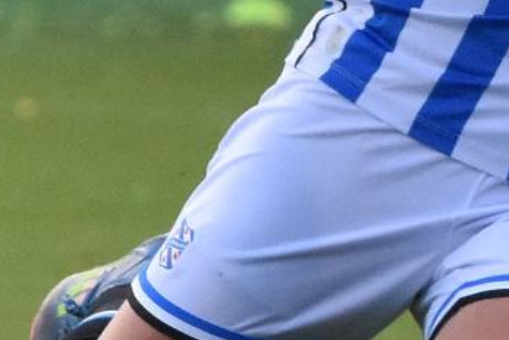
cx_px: 851
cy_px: 67
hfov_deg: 1.4
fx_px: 20529
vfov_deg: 0.9
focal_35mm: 1451
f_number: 5
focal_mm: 175
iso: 1250
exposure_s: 1/1250
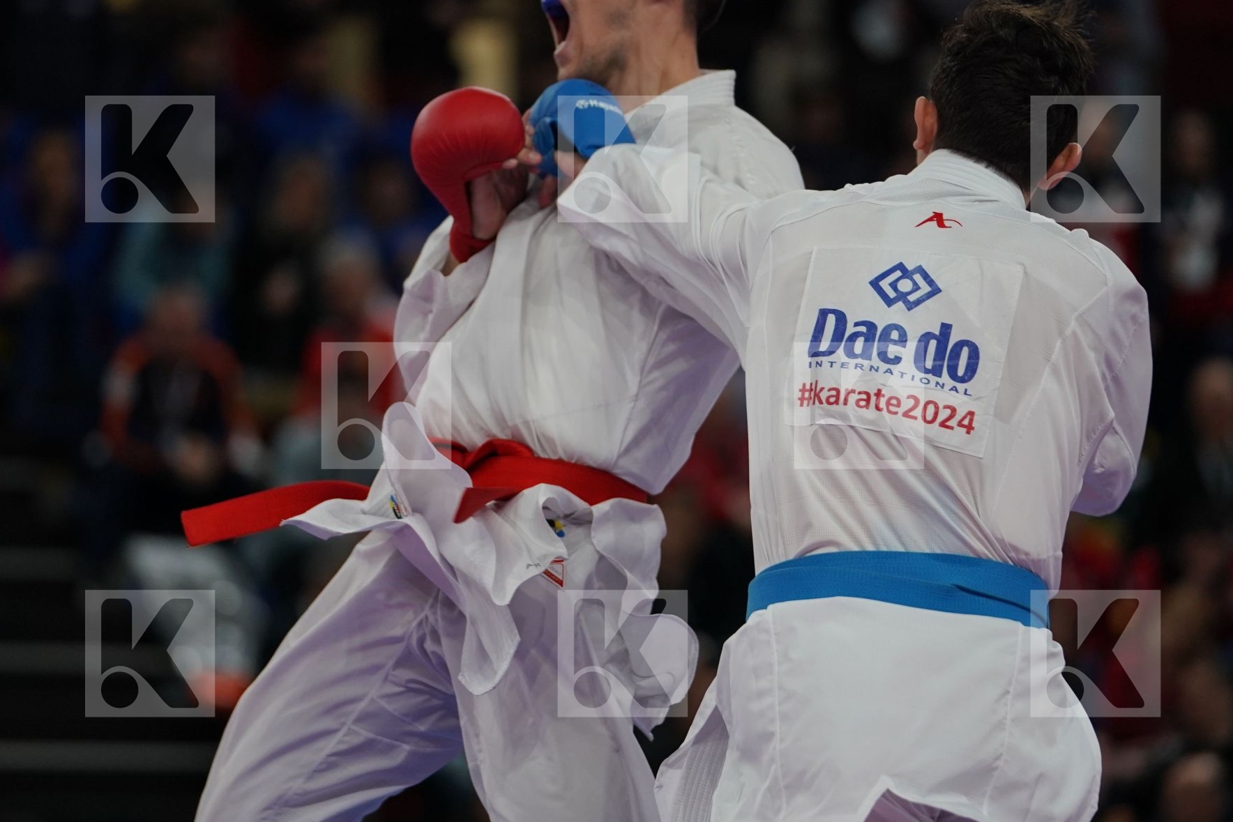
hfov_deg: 7.3
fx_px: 9624
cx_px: 623
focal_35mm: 281
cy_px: 406
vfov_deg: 4.9
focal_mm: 184
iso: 1250
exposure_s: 1/1000
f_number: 2.8
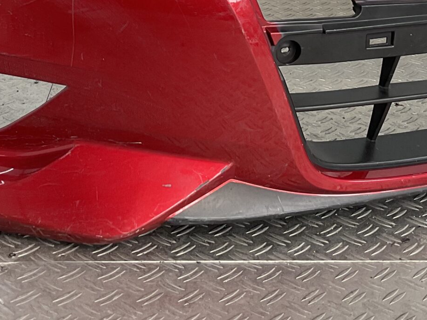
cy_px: -105
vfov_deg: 17.0
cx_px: 227
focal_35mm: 81
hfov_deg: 24.1
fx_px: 999
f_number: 1.8
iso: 16
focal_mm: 3
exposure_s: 1/197
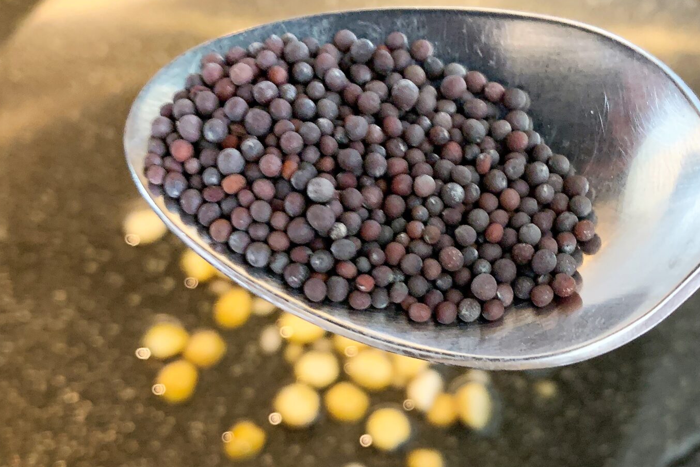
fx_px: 992
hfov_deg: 38.5
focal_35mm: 51
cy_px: 365
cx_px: 454
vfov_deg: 26.1
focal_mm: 4.25
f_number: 1.8
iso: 400
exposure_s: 1/25
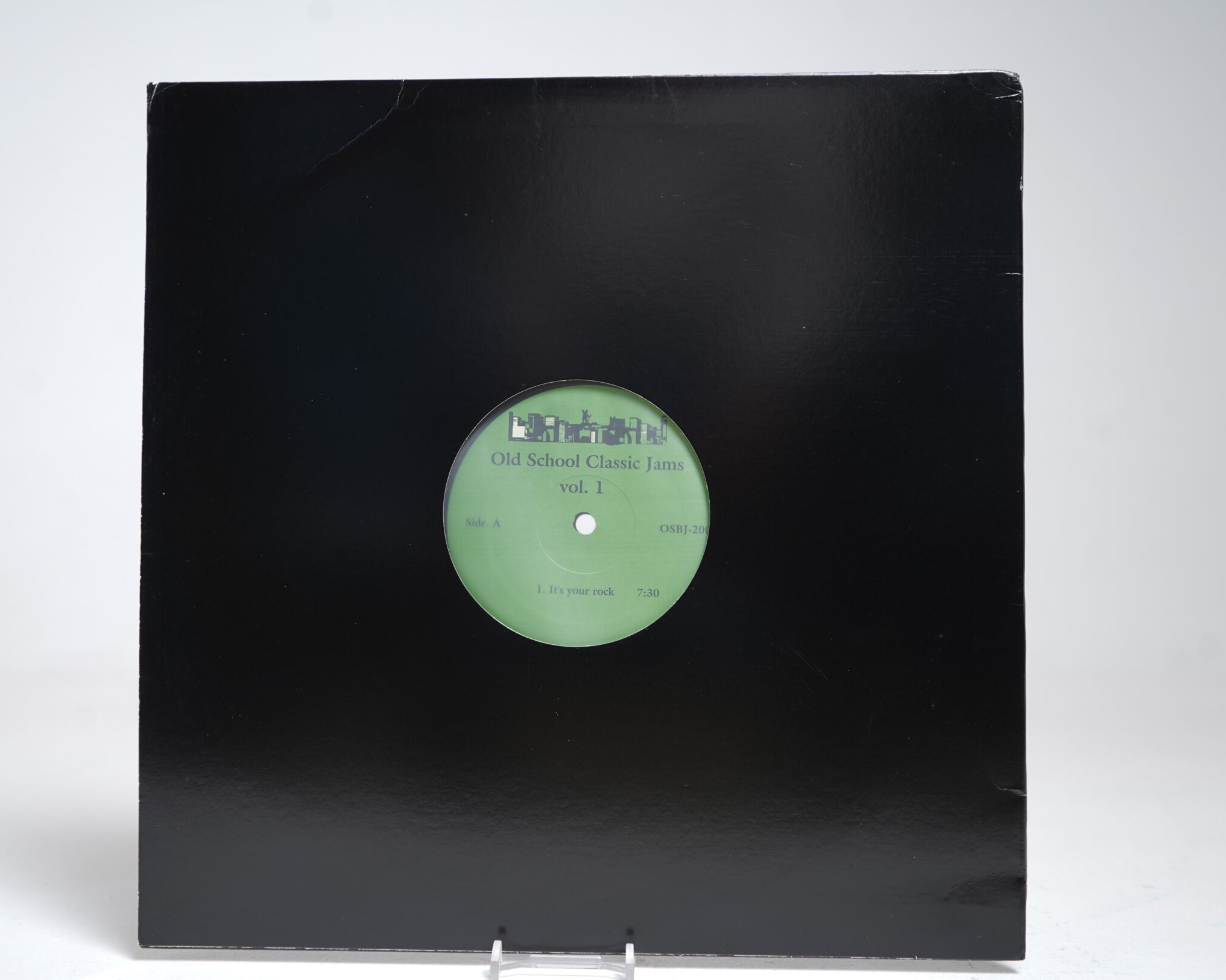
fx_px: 1415
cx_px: 581
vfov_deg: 38.2
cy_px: 511
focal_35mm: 39
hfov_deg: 46.8
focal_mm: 33
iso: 64
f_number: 5
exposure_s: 1/4
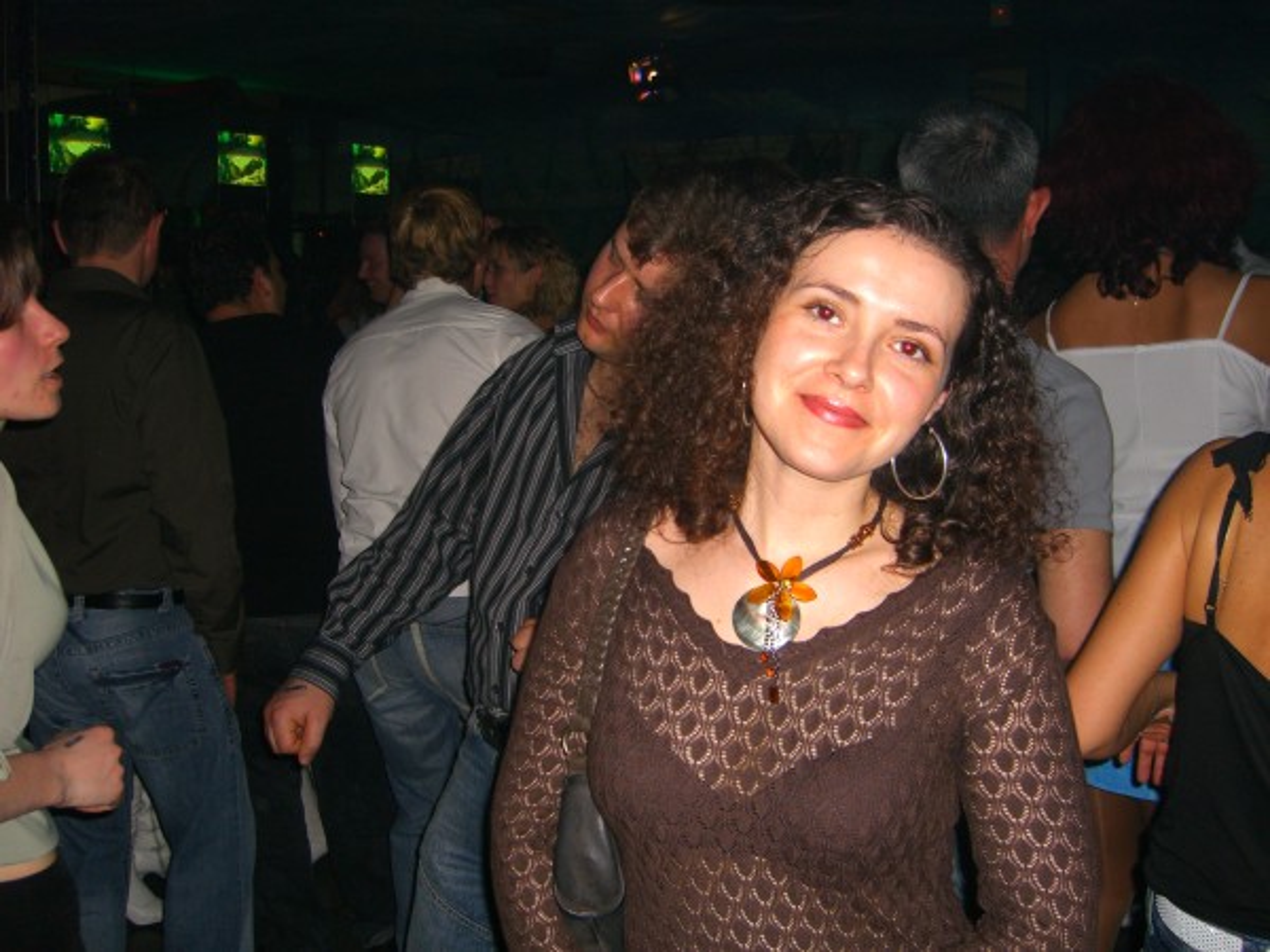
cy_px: 476
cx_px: 635
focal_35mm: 38
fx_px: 1394
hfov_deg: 49.0
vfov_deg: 37.7
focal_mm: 7.9
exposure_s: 1/60
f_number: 2.8
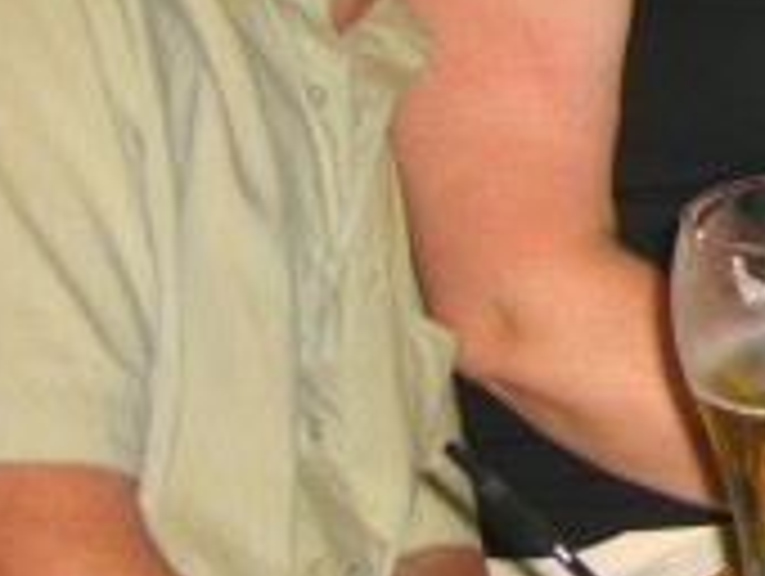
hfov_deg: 13.4
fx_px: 2966
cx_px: 1328
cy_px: -194
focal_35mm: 134
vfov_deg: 10.8
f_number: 2.8
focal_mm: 7.9
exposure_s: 1/60
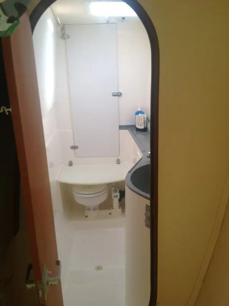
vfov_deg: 52.7
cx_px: 114
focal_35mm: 35
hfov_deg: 40.6
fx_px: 309
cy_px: 153
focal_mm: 4.28
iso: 50
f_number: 2.4
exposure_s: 1/15
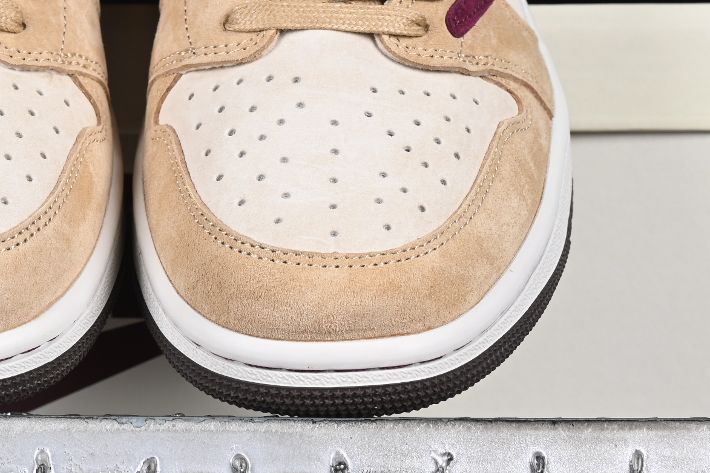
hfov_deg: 11.5
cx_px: 110
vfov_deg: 7.7
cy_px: 80
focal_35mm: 178
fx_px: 3510
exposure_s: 1/80
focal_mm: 50
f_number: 8
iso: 160
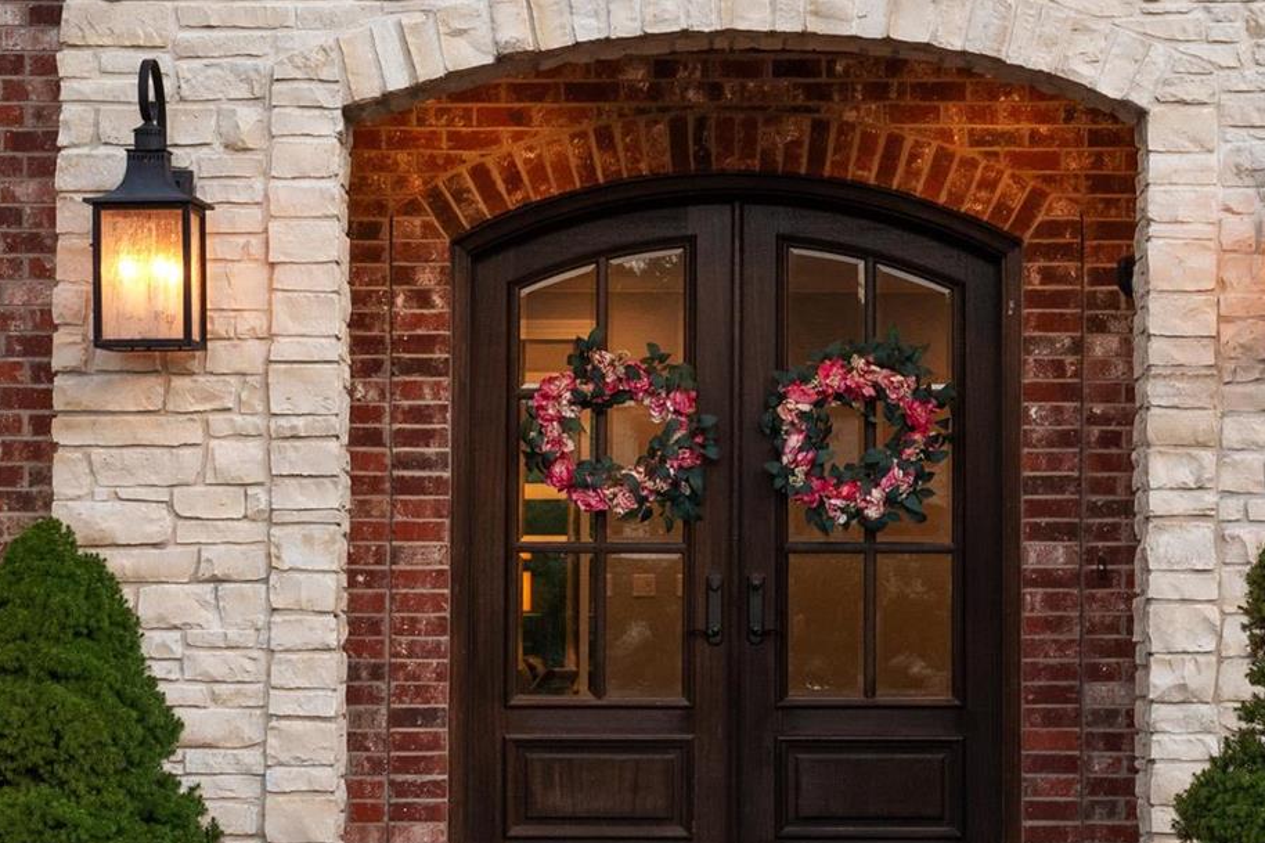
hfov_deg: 22.4
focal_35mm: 91
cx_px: 745
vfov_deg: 15.0
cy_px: 417
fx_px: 3197
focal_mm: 26
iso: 400
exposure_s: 1/20
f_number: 8
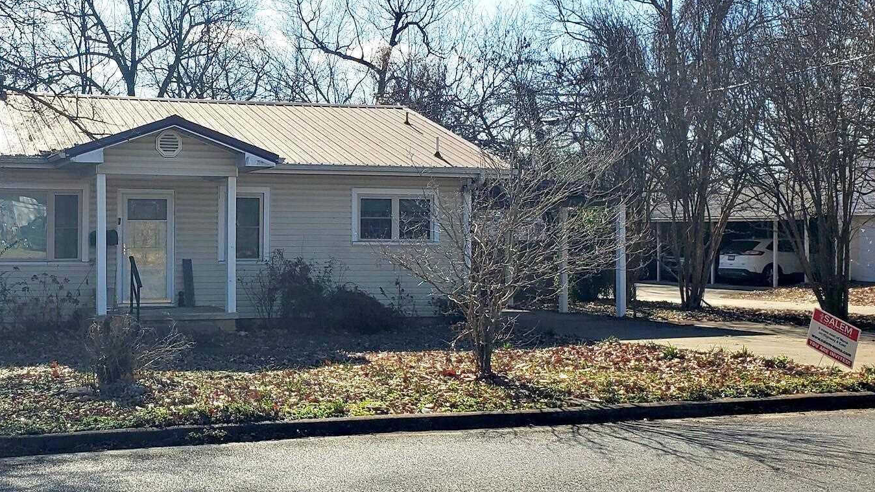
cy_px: 202
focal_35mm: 43
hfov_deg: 45.8
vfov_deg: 27.7
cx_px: 224
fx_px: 998
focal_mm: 4.3
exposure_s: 1/2016
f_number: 2.4
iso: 50
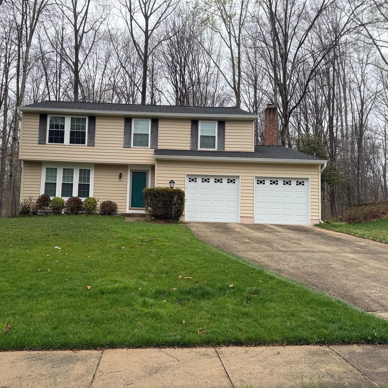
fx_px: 368
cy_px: 190
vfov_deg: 55.6
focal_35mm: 29
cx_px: 158
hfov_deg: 55.3
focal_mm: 6.76
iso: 80
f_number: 1.78
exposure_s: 1/1271
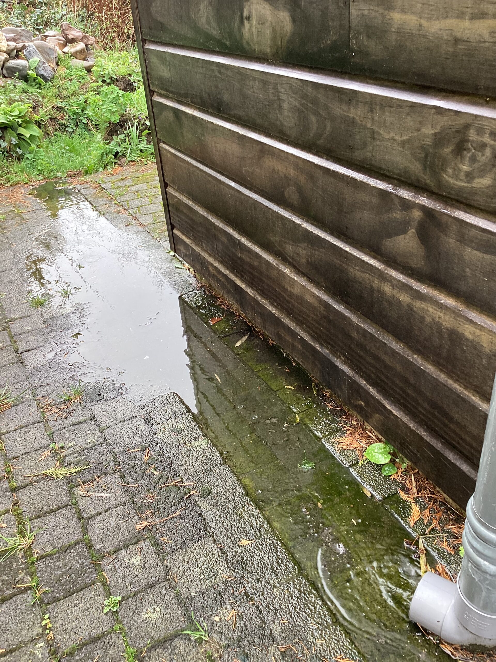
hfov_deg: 45.4
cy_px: 331
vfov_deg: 58.4
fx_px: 592
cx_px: 248
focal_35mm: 31
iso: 80
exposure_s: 1/120
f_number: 2.4
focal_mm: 3.3
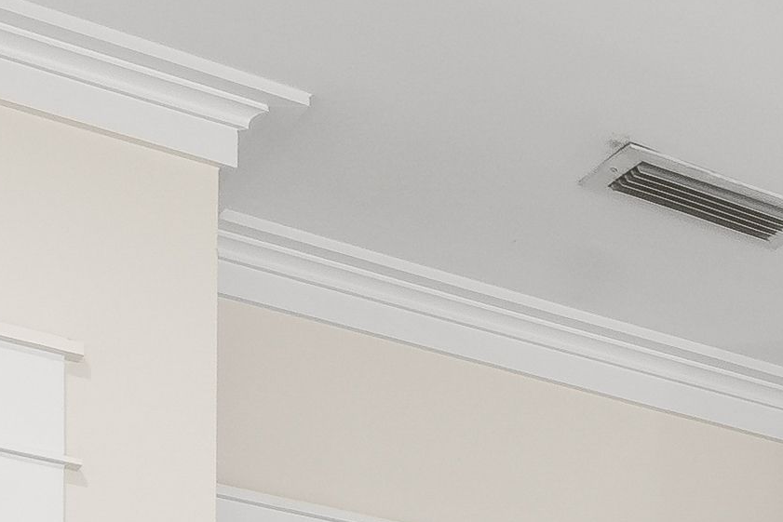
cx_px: 1842
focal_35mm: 111
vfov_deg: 10.3
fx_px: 2421
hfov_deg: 13.6
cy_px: 1336
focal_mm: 15.6
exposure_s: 1/5
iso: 640
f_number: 8
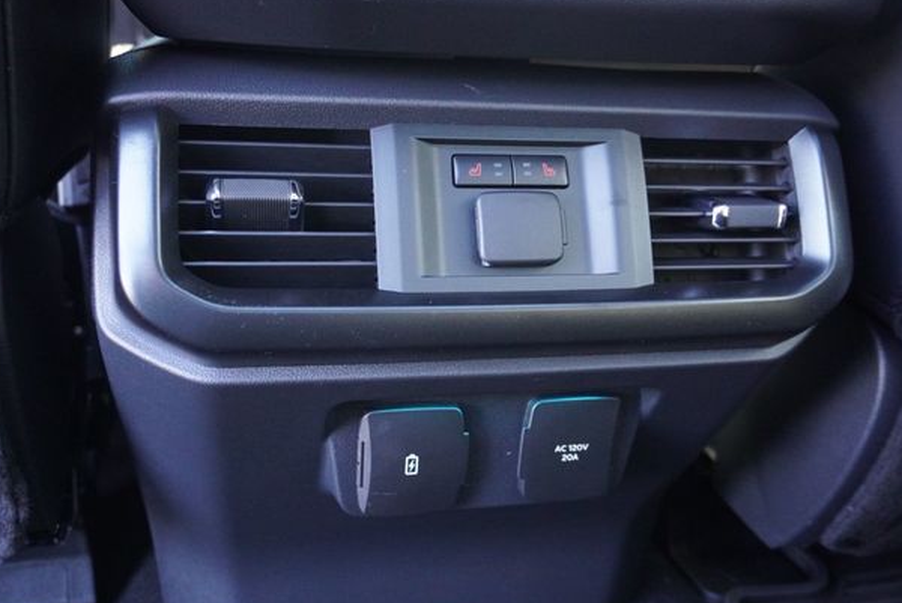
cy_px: 313
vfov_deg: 41.2
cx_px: 433
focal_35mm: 32
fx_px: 802
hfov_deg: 58.7
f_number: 4
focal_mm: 20
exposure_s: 1/160
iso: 5000
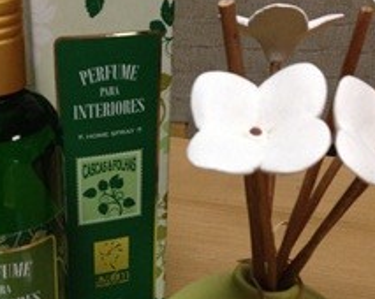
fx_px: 798
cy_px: 220
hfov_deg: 26.4
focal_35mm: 72
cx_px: 150
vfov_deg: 21.1
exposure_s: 1/20
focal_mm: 4.28
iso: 200
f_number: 2.4
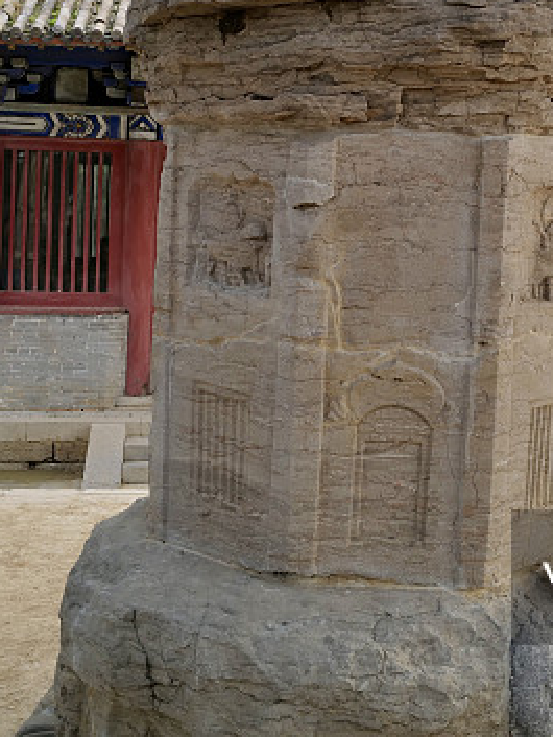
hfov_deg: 23.8
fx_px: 1299
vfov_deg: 31.1
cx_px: 419
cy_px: 186
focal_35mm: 61
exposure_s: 1/125
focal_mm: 28
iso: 500
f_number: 8
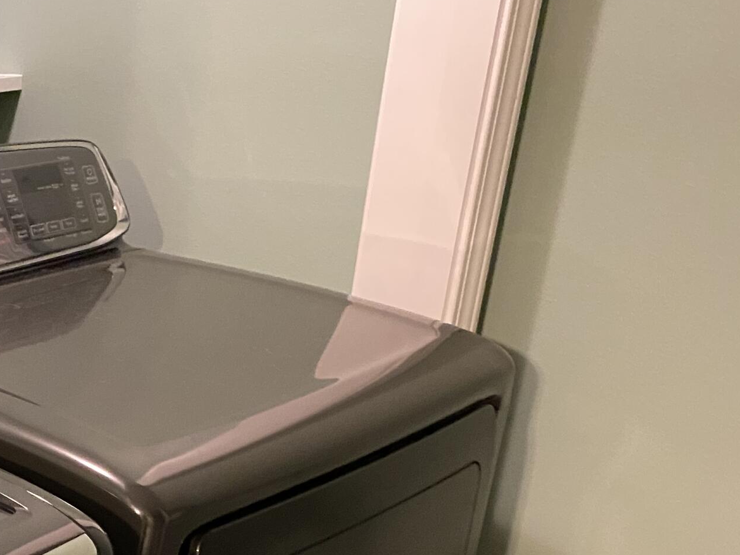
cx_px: -131
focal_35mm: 62
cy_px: 615
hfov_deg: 27.7
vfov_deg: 22.3
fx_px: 1326
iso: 1000
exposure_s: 1/30
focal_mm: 4.25
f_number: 1.8
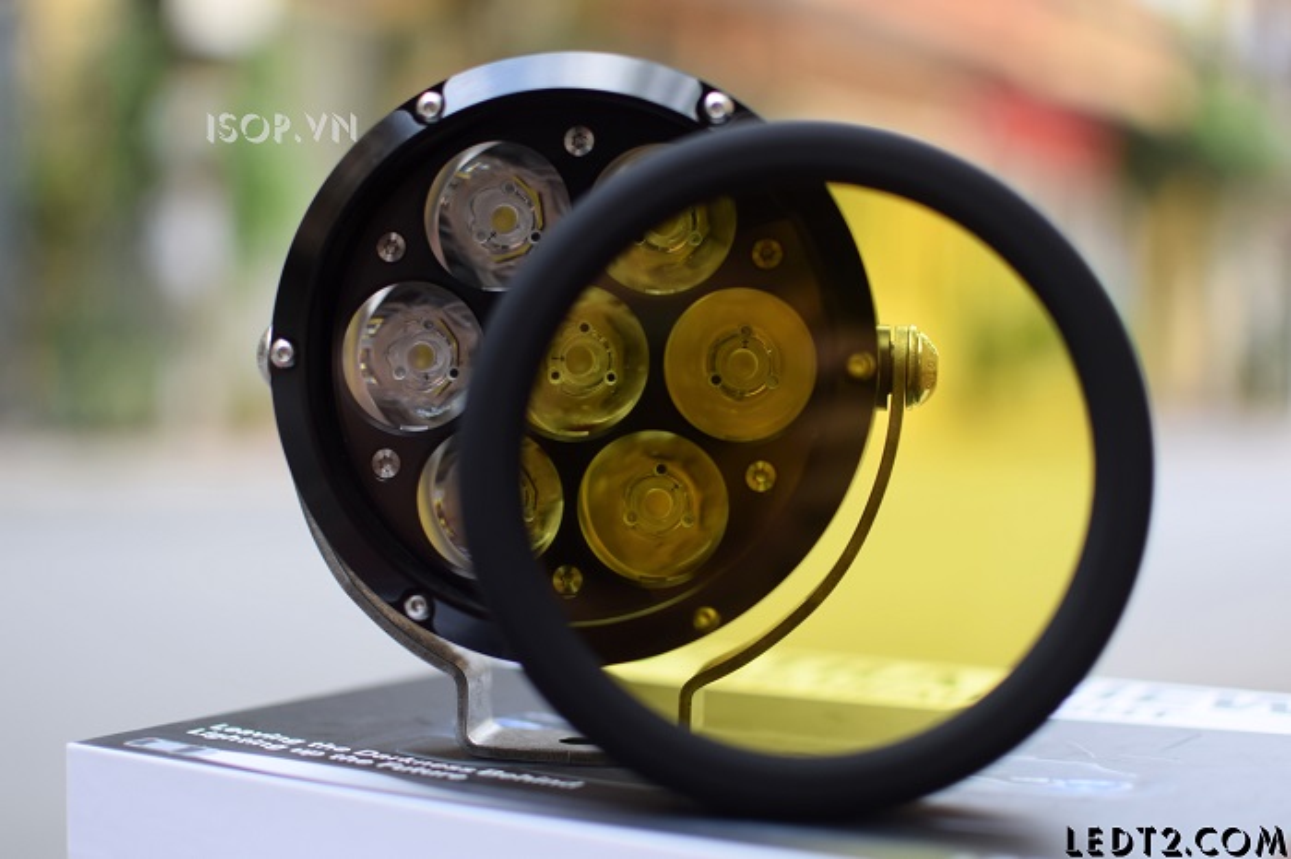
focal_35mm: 52
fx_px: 1882
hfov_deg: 37.9
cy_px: 430
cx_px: 646
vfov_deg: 25.7
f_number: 1.8
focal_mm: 35
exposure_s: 1/500
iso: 250
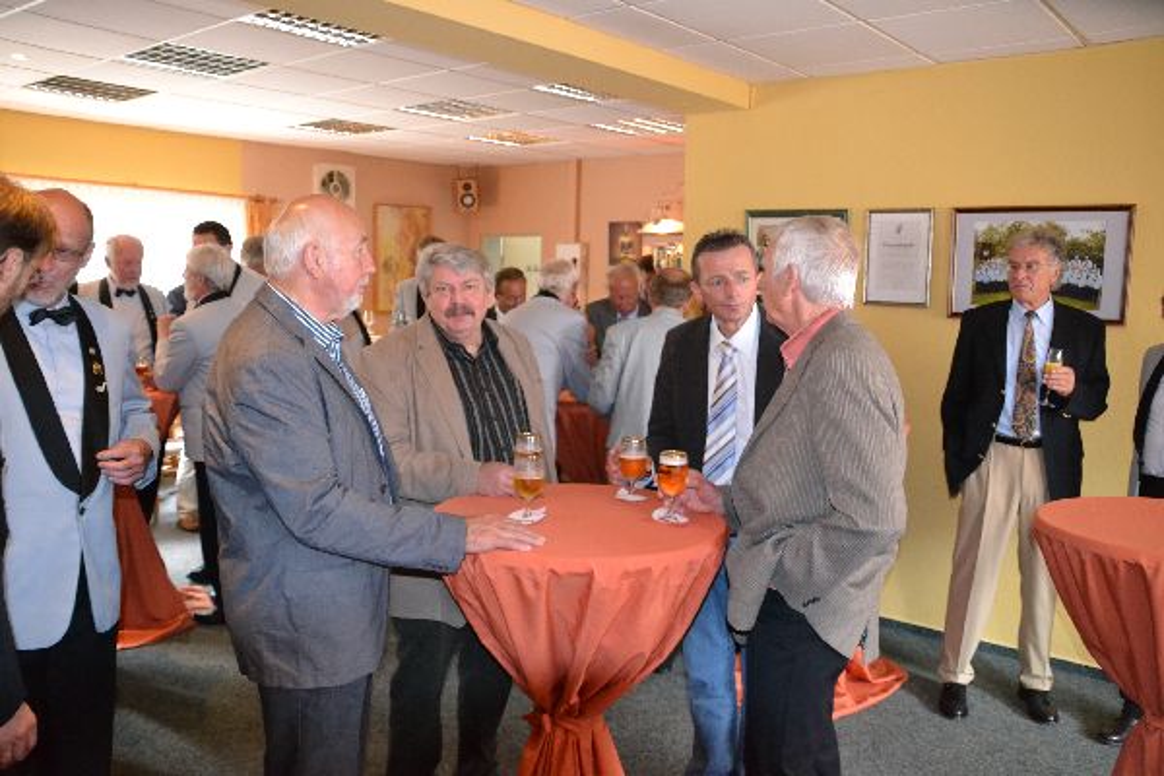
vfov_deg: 47.9
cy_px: 388
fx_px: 873
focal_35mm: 27
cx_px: 582
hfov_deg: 67.4
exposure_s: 1/60
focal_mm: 18
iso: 3200
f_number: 3.5
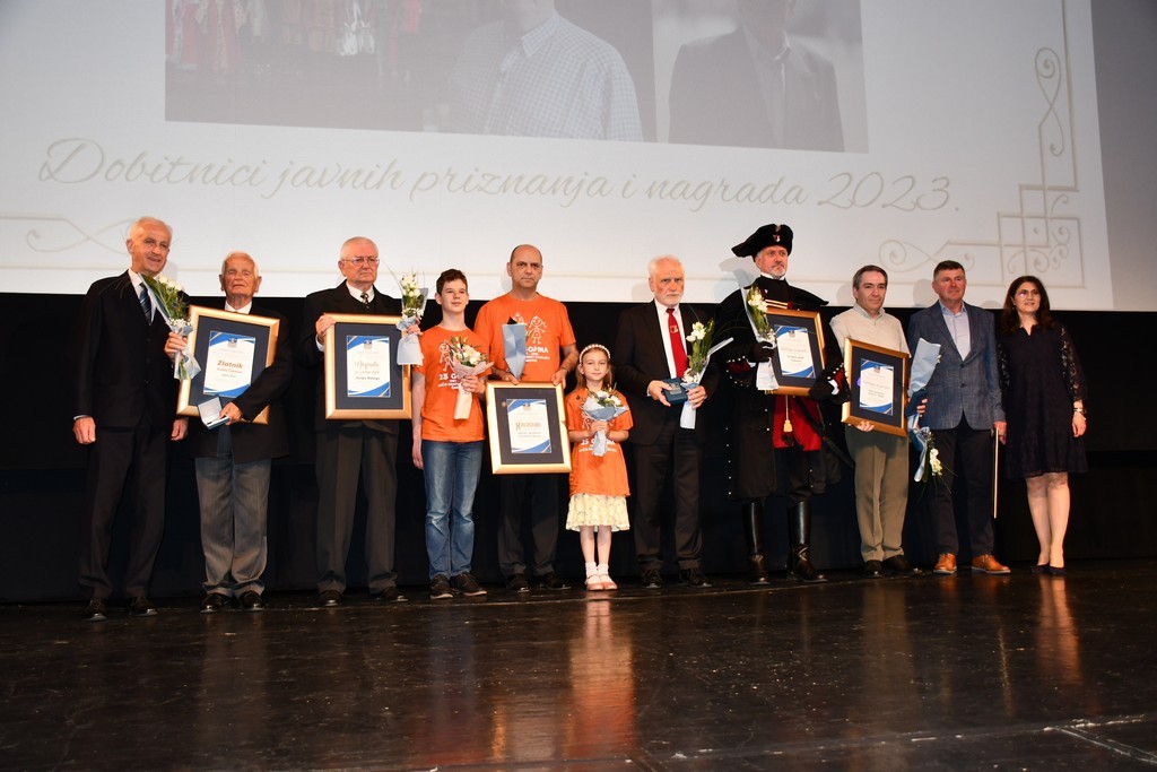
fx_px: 1093
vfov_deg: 38.9
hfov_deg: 55.8
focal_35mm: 34
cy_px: 386
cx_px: 578
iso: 720
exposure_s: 1/60
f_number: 3.8
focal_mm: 23
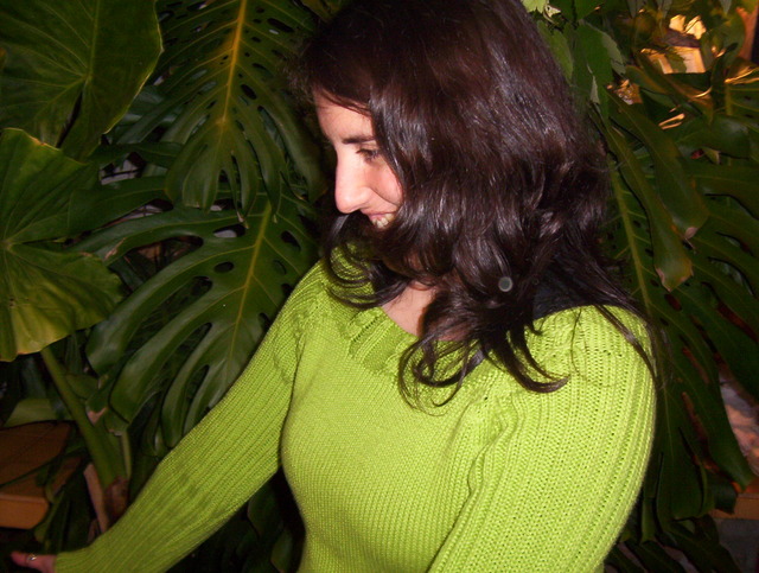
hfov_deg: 51.3
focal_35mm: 36
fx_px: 791
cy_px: 286
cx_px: 380
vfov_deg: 39.8
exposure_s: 1/30
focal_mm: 5.54
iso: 140
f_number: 2.76
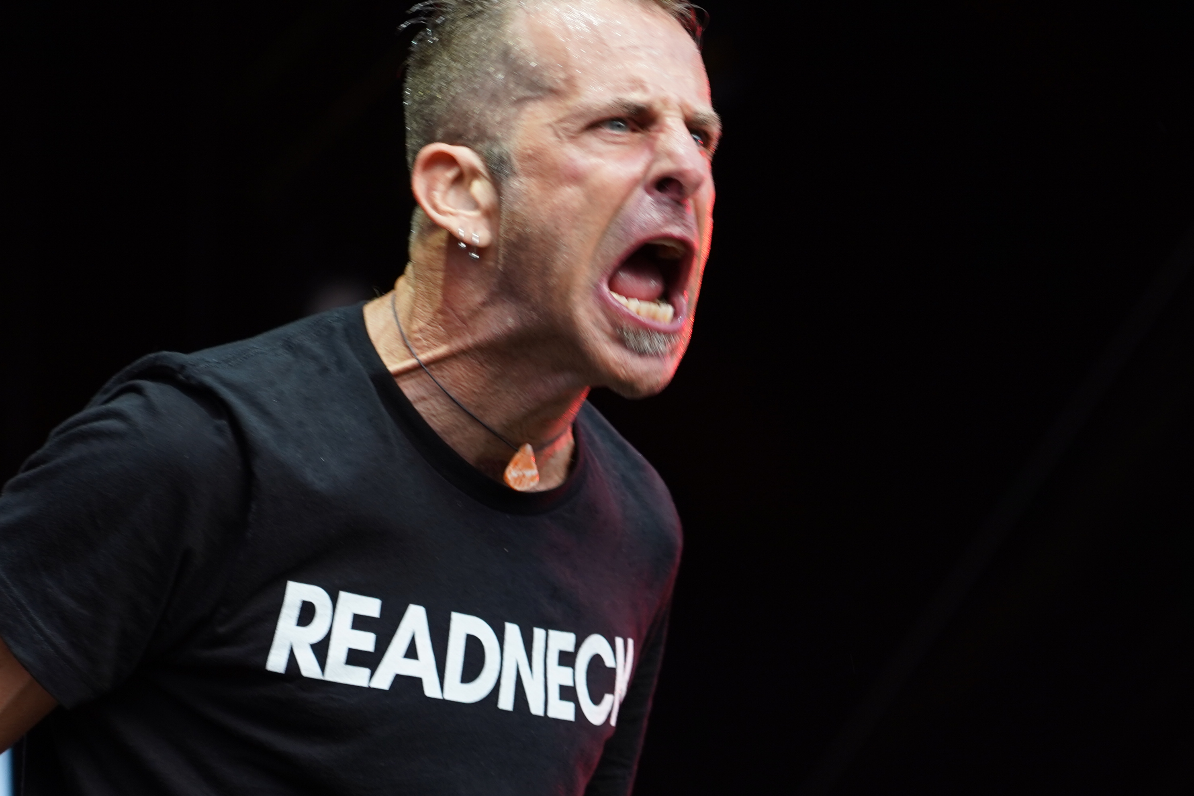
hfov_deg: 9.7
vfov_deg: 6.5
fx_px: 7030
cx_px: 455
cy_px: 368
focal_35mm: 212
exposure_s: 1/125
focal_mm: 105
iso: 400
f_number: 4
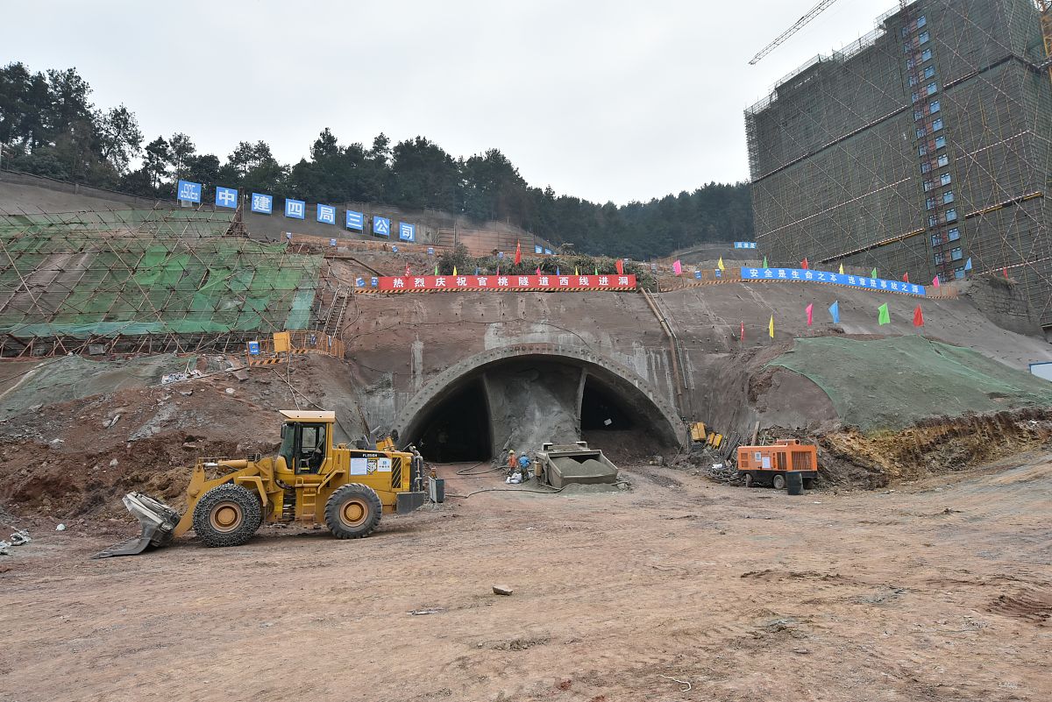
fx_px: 614
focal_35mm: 21
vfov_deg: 59.5
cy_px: 351
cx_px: 526
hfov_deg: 81.2
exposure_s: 1/250
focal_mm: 14
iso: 400
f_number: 6.3
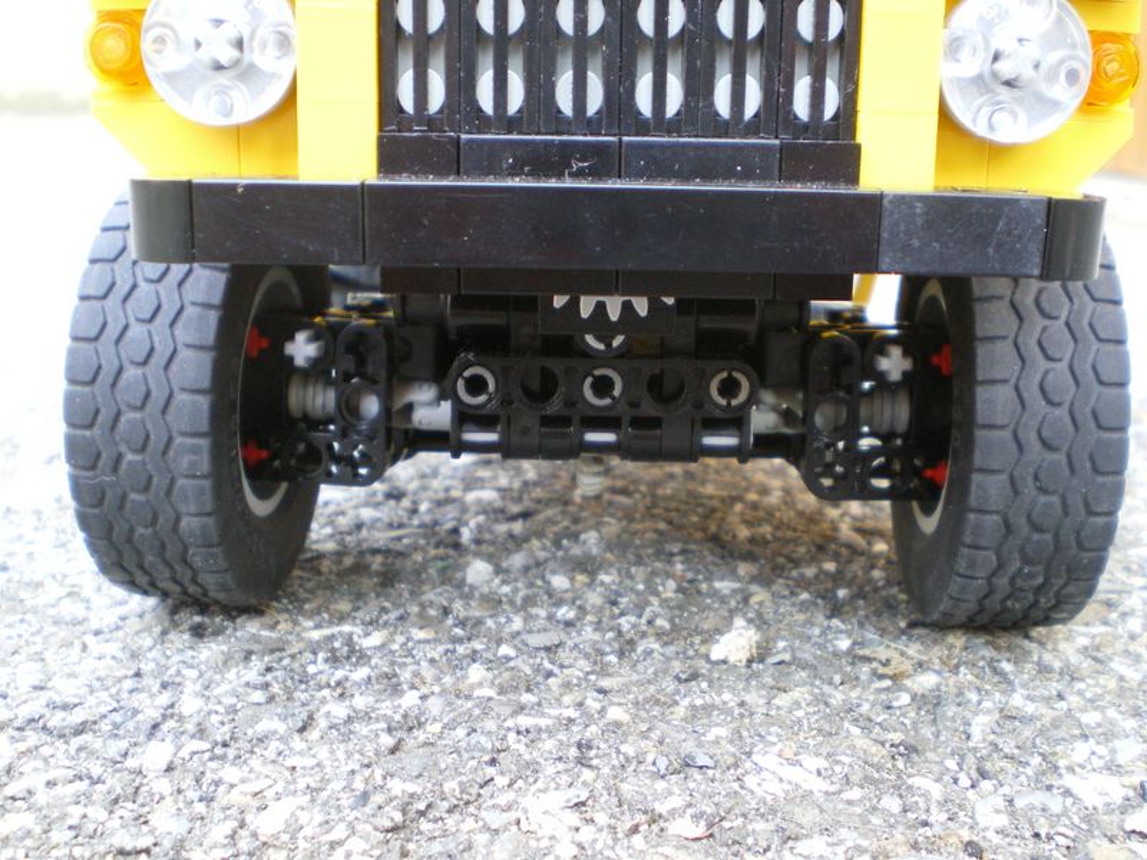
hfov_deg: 49.0
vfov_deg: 37.7
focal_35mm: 38
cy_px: 430
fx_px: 1259
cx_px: 574
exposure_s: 1/30
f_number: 3.1
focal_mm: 6.3
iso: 250
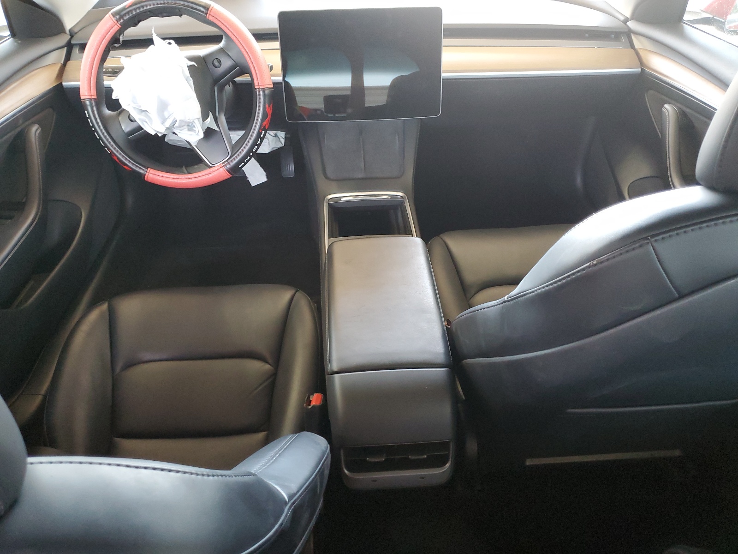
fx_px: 554
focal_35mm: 26
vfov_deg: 53.1
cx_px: 369
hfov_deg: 67.3
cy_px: 277
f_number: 1.5
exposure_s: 1/60.2
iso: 233
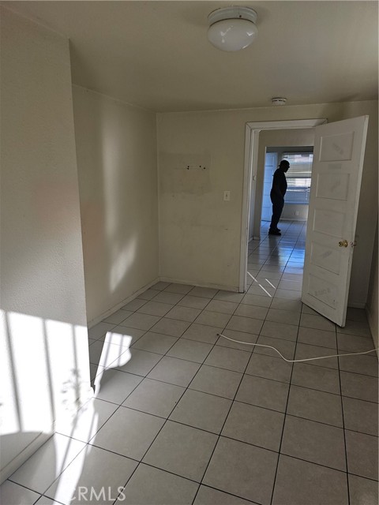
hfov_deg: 58.9
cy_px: 252
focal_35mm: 23
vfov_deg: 73.9
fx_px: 336
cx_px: 190
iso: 20
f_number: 1.7
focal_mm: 6.3
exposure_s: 1/60
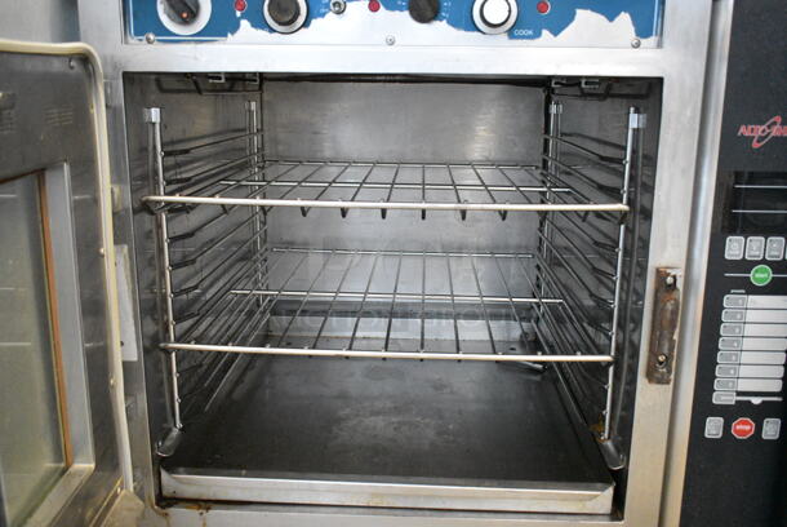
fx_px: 722
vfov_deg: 40.1
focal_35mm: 33
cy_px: 264
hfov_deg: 57.2
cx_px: 394
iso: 6400
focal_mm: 22
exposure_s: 1/80
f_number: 4.5
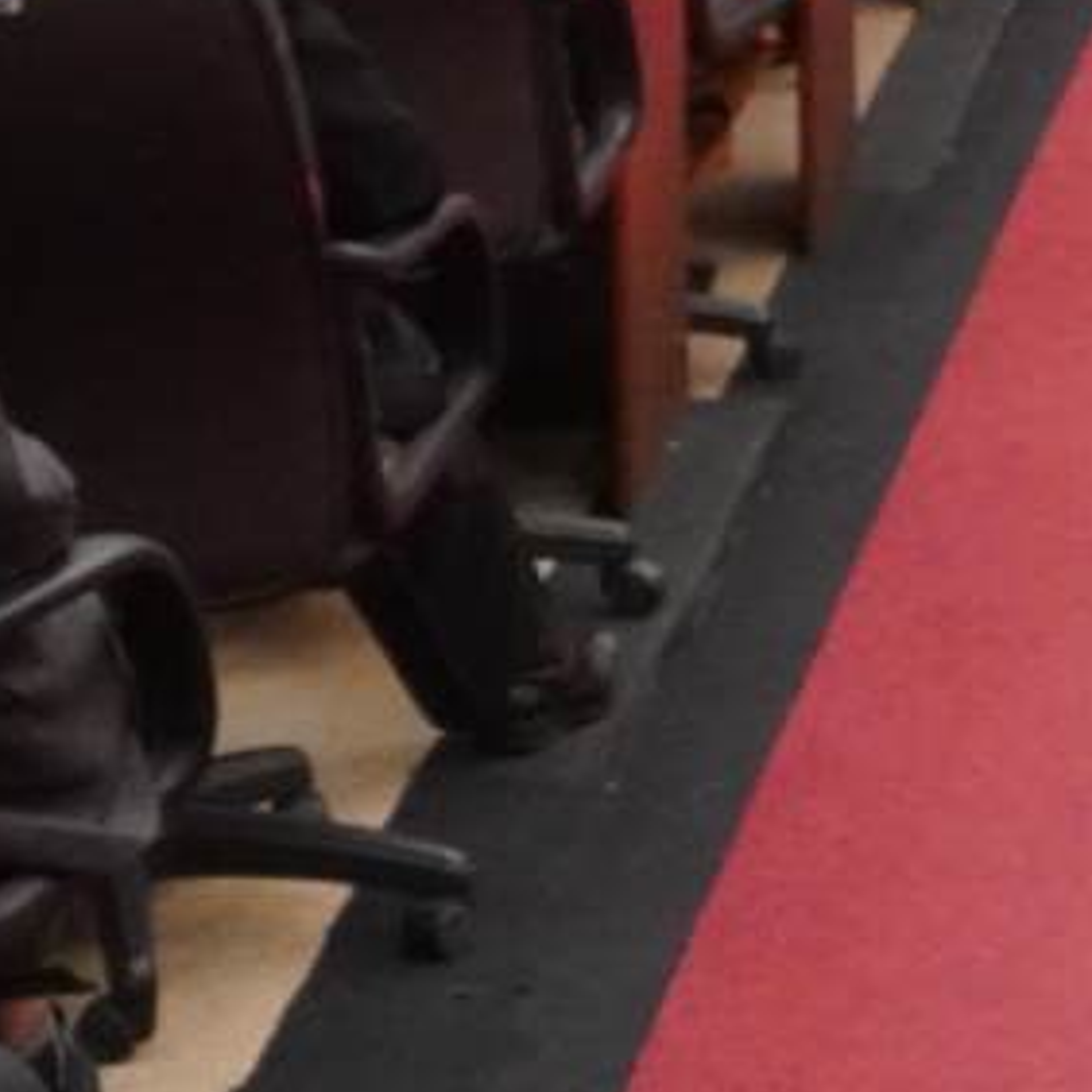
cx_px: 1468
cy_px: -132
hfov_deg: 10.1
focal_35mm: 168
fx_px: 6012
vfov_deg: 10.3
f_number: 3.5
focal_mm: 23
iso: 5000
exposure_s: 1/160
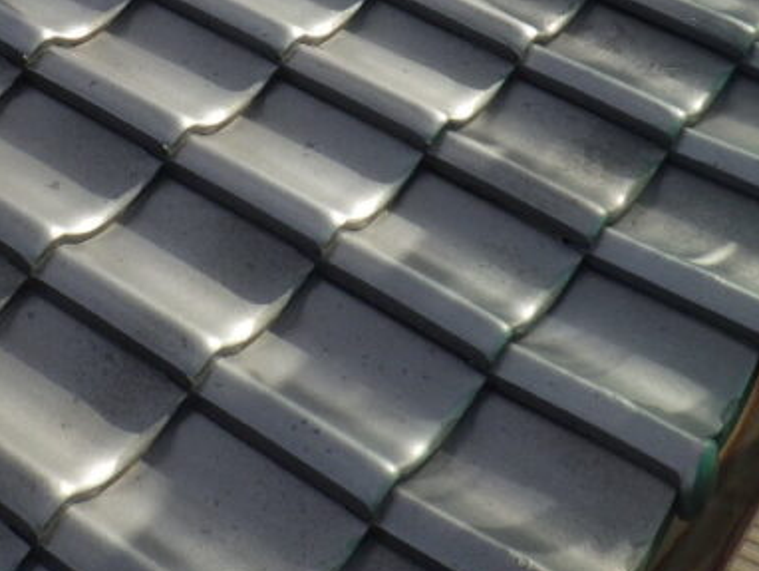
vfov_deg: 18.7
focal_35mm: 75
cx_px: 91
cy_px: -101
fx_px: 1646
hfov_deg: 25.3
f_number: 4.2
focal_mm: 5
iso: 125
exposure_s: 1/400
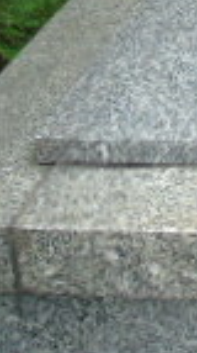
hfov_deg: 9.7
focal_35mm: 122
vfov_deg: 16.6
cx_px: 273
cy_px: -111
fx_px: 1138
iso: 80
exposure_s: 1/125
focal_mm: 4.4
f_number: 3.4
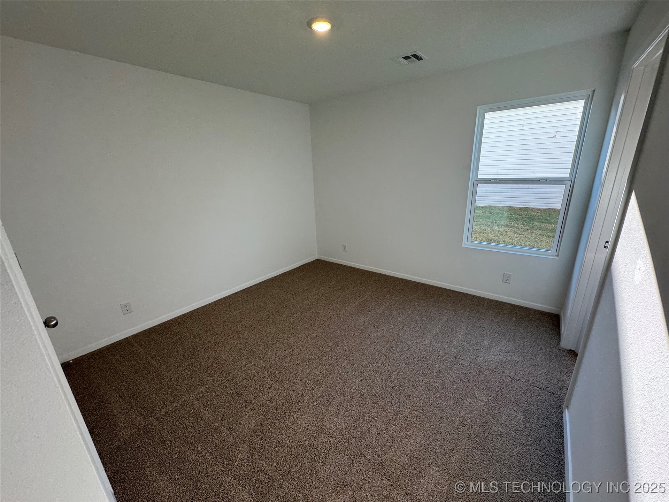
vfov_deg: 85.7
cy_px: 251
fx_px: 271
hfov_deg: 102.1
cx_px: 334
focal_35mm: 14
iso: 80
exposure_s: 1/120
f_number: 2.2
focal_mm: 2.22
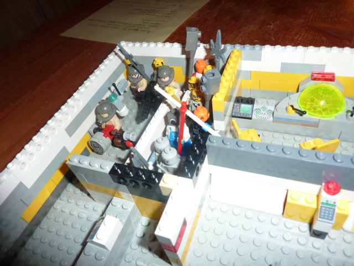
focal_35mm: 25
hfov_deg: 69.4
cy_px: 133
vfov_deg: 54.9
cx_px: 177
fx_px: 256
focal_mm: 4.1
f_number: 3.3
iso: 100
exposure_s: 1/30
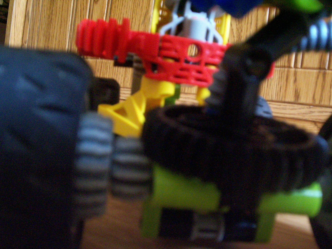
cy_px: 128
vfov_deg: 36.8
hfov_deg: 47.8
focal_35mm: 39
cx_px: 172
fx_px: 374
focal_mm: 5.9
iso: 400
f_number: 4.5
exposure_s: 1/8
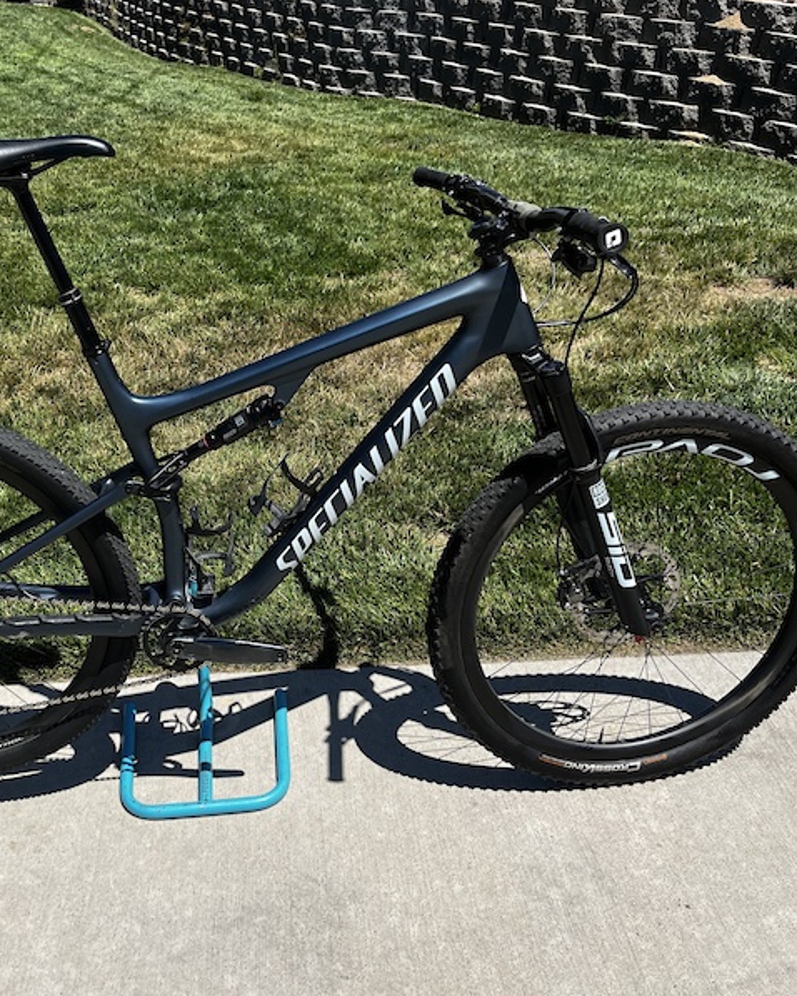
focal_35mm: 34
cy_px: 499
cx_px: 250
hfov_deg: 42.6
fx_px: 1002
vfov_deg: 52.8
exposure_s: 1/3521
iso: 50
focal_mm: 5.1
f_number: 1.6
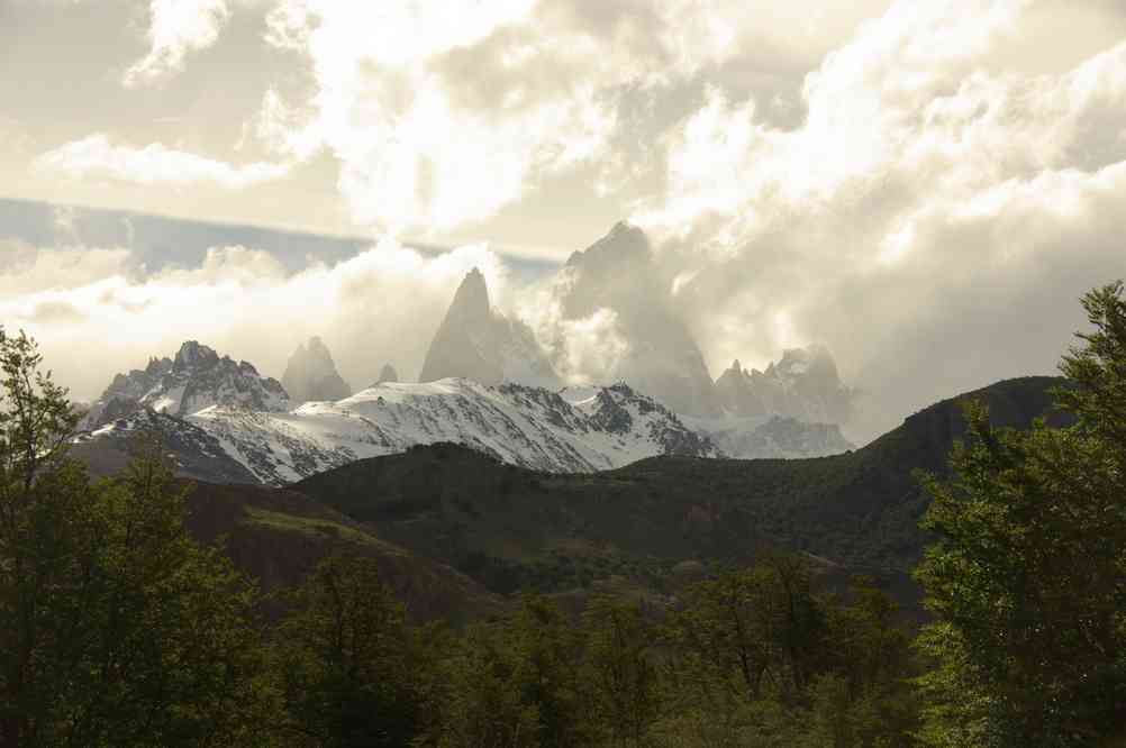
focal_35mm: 82
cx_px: 563
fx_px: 2578
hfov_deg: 24.6
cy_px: 374
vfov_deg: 16.5
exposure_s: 1/500
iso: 100
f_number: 9.5
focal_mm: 55
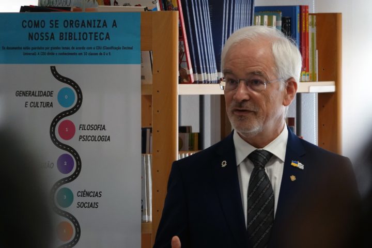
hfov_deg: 5.2
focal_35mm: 400
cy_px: 124
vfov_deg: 3.4
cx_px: 186
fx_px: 4133
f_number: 4
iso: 1250
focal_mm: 146.76
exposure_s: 1/250
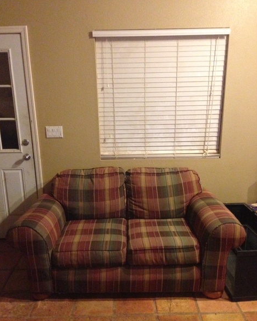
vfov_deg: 51.5
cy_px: 172
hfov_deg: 42.2
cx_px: 128
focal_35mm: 35
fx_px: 333
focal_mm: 4.13
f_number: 2.4
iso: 800
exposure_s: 1/15
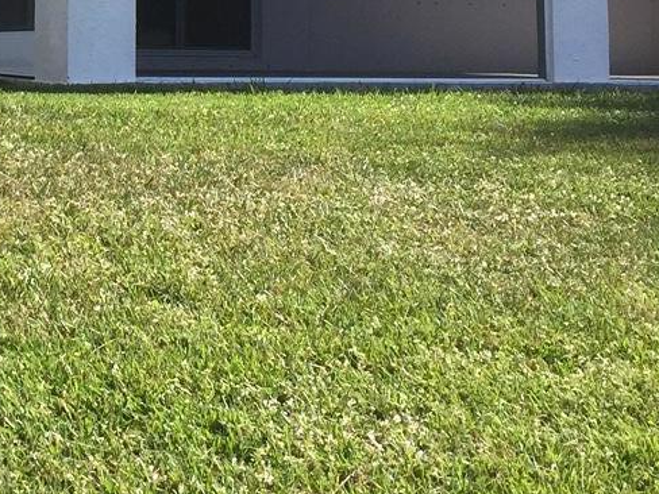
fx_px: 1847
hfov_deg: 19.5
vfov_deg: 14.7
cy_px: -103
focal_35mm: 97
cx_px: -42
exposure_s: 1/1276
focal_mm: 4.15
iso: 32
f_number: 2.2
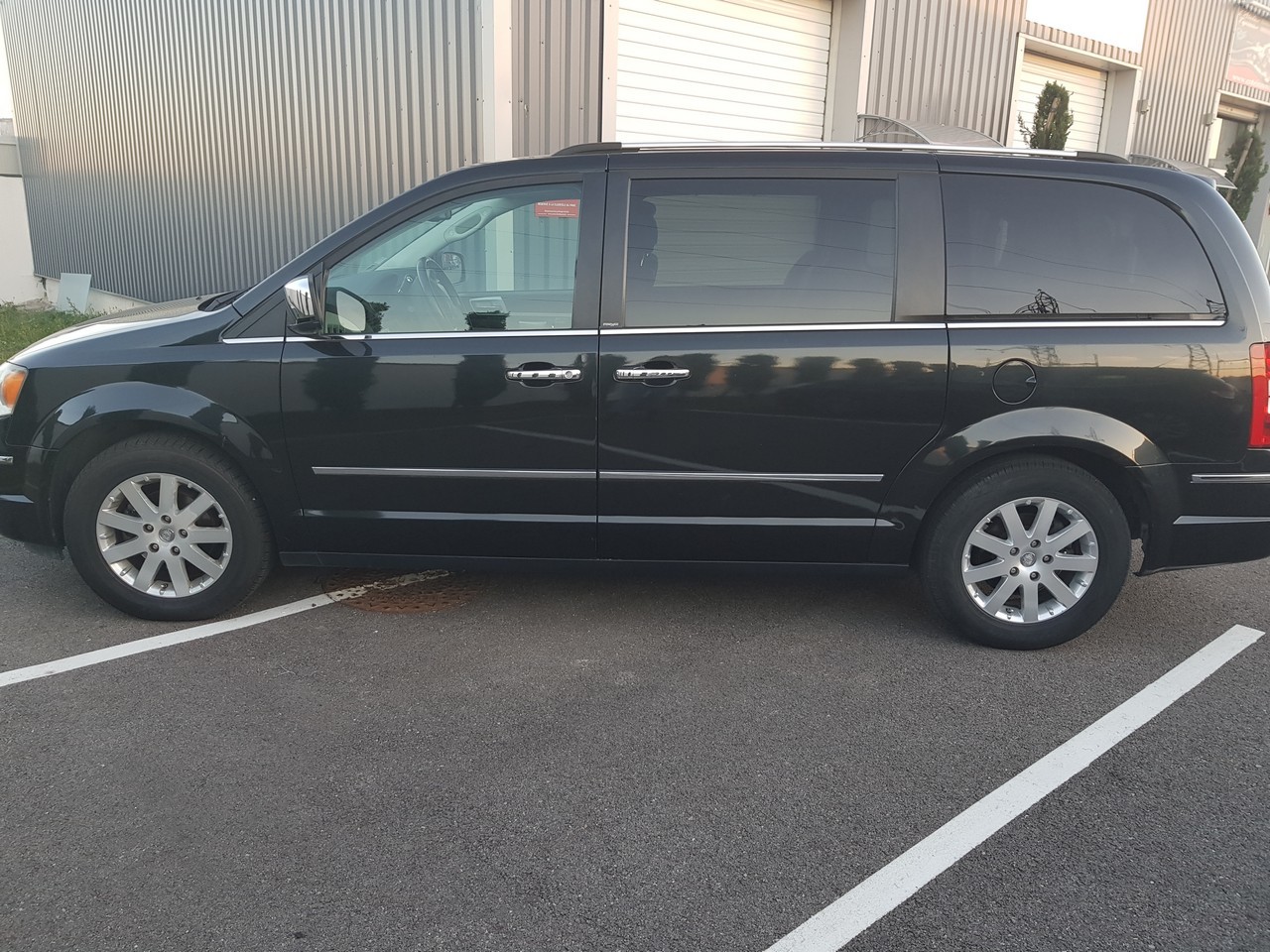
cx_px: 635
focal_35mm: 26
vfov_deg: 53.1
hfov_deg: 67.3
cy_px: 476
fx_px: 954
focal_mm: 4.2
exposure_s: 1/100
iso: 64
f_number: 1.7
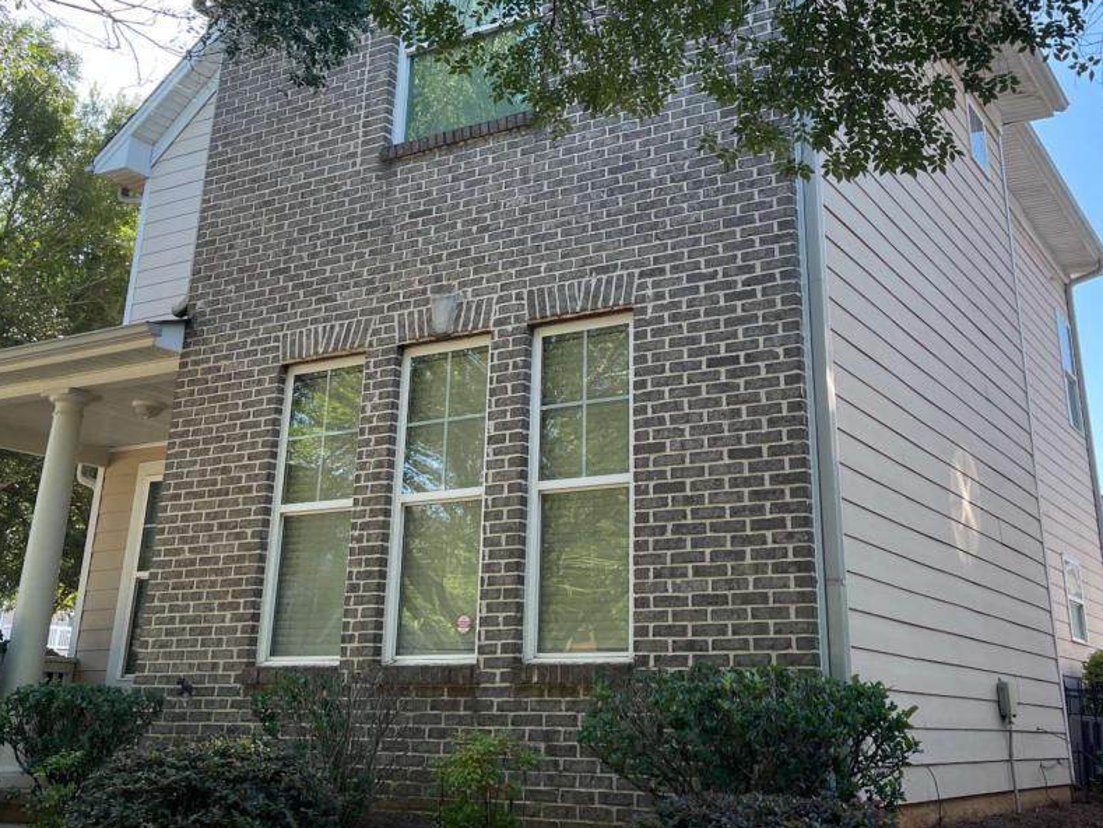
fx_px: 1211
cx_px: 587
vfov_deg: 36.9
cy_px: 210
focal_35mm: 38
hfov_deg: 48.9
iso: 32
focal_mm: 5.1
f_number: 1.6
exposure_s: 1/578
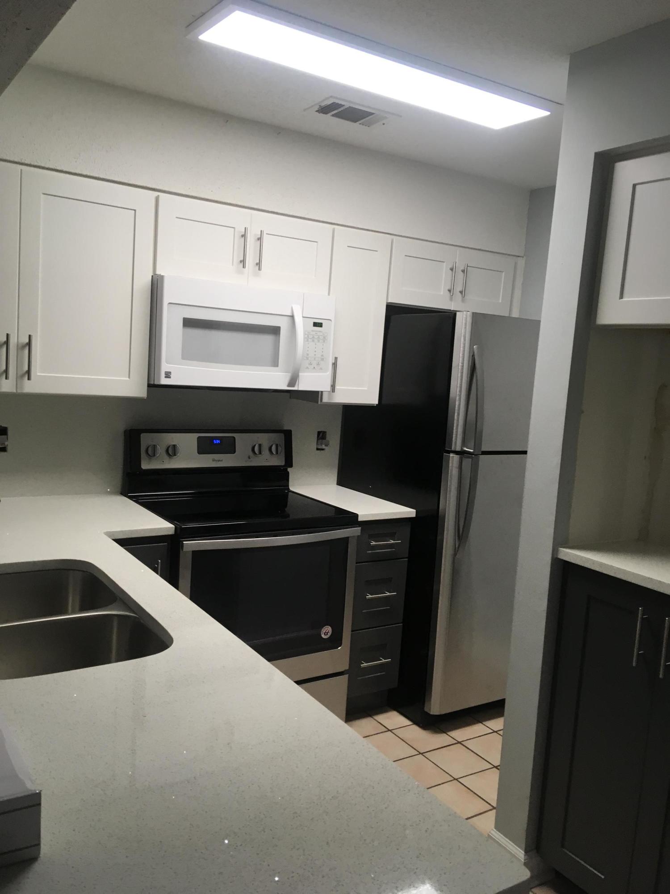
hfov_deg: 48.2
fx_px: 748
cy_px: 447
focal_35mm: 29
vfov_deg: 61.7
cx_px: 335
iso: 32
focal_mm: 4.15
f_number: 2.2
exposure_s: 1/30
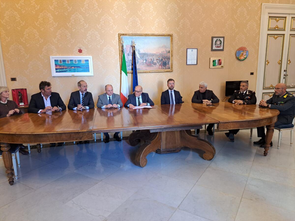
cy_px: 110
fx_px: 205
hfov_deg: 71.6
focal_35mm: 24
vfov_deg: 56.8
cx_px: 148
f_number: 1.8
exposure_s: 1/50
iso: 250
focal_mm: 5.23
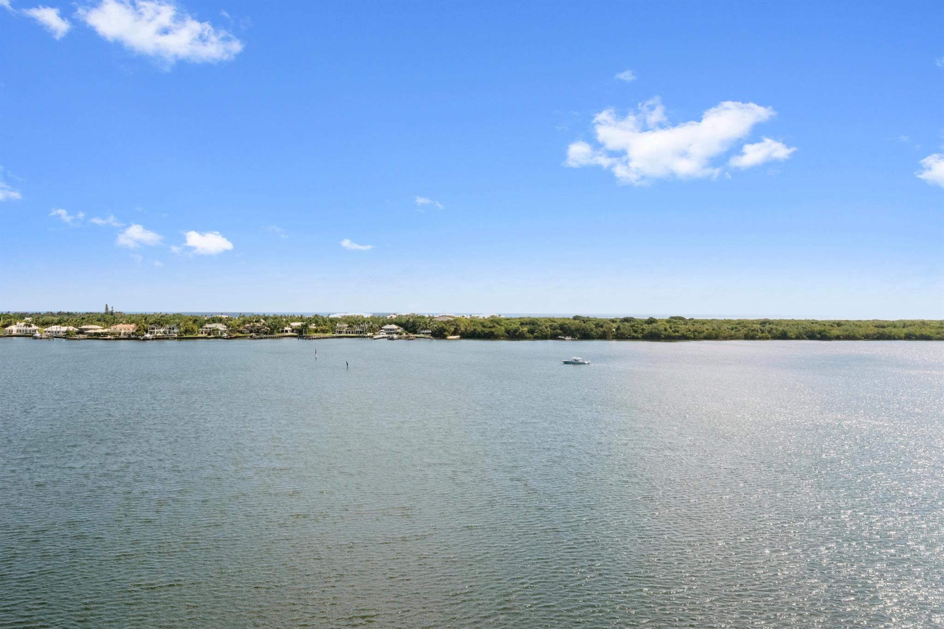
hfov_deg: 61.9
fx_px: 787
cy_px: 314
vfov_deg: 43.6
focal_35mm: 30
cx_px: 472
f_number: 18
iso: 1600
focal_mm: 20
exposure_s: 1/1250
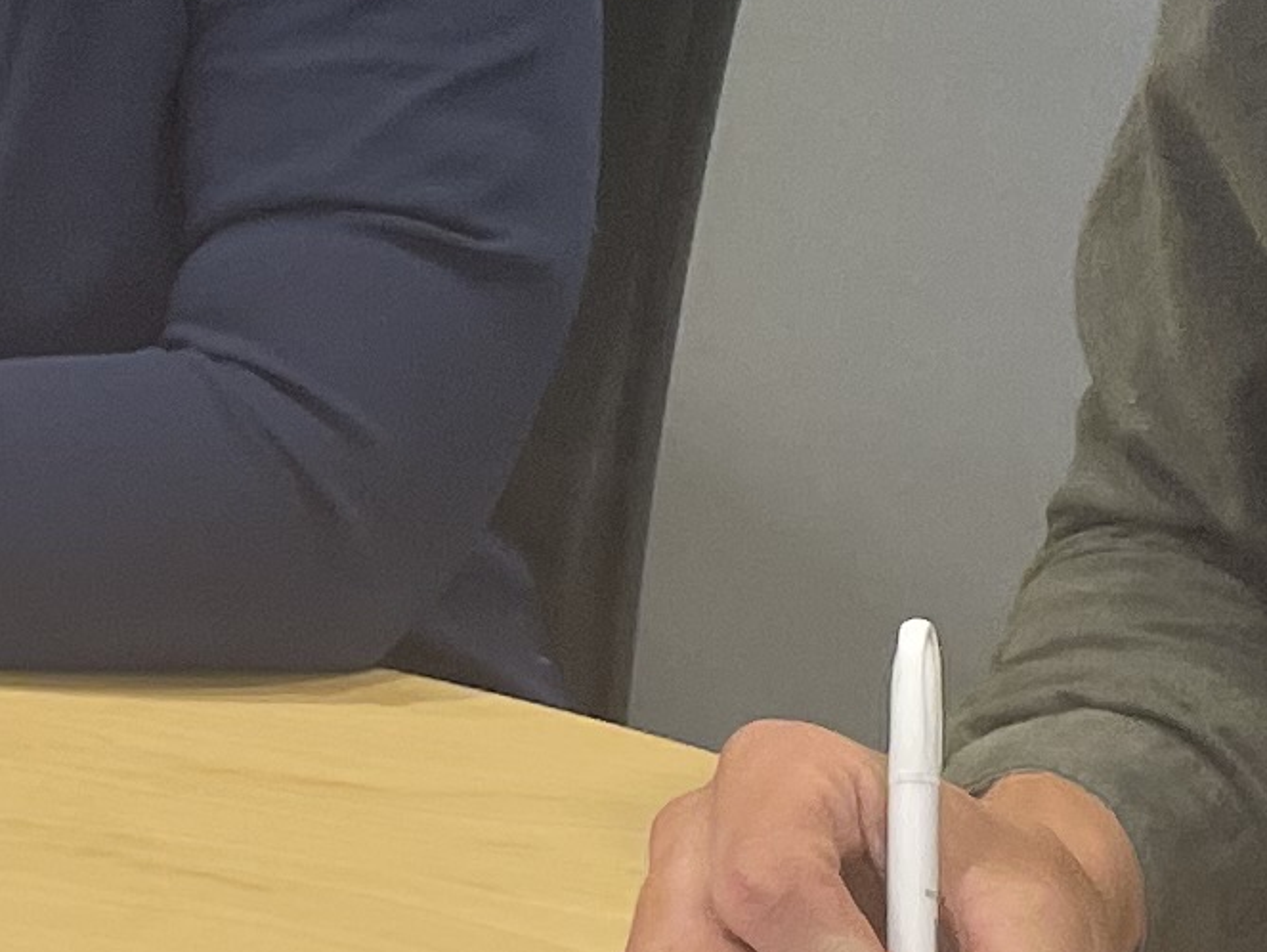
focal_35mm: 158
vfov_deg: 9.3
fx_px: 5786
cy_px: -197
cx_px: -262
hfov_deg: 12.2
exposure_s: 1/100
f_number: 1.6
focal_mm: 4.2
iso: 125
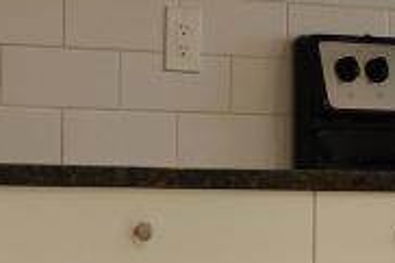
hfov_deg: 9.8
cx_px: 133
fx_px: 2291
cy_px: 52
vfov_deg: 6.6
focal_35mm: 209
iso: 400
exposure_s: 1/50
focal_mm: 22
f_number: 3.8
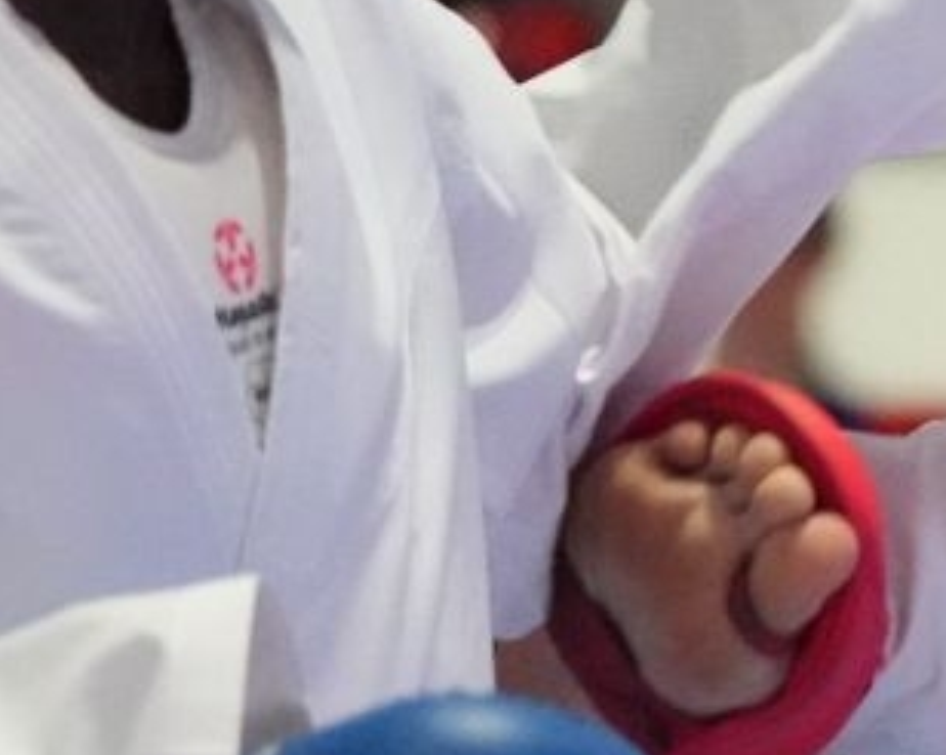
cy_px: 439
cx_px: 2509
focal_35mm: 598
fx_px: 16732
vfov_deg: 2.6
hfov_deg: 3.2
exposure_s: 1/800
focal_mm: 109
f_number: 2.8
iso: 12800
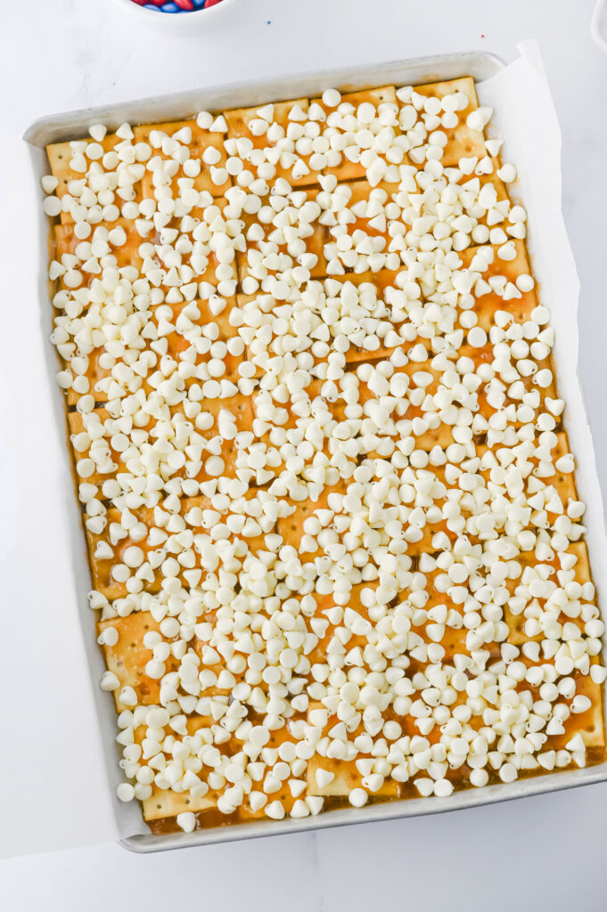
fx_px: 1267
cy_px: 456
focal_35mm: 50
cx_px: 304
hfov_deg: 26.9
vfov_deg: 39.6
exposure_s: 1/100
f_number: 8
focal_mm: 50
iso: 320
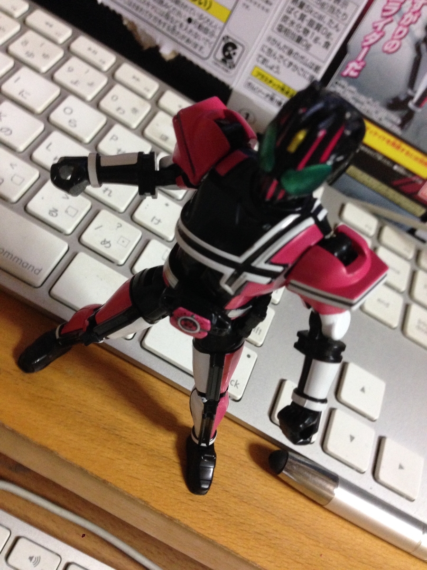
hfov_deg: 42.9
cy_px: 285
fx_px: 543
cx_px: 214
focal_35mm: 33
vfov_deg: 55.4
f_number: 2.4
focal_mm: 4.12
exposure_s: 1/20
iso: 320
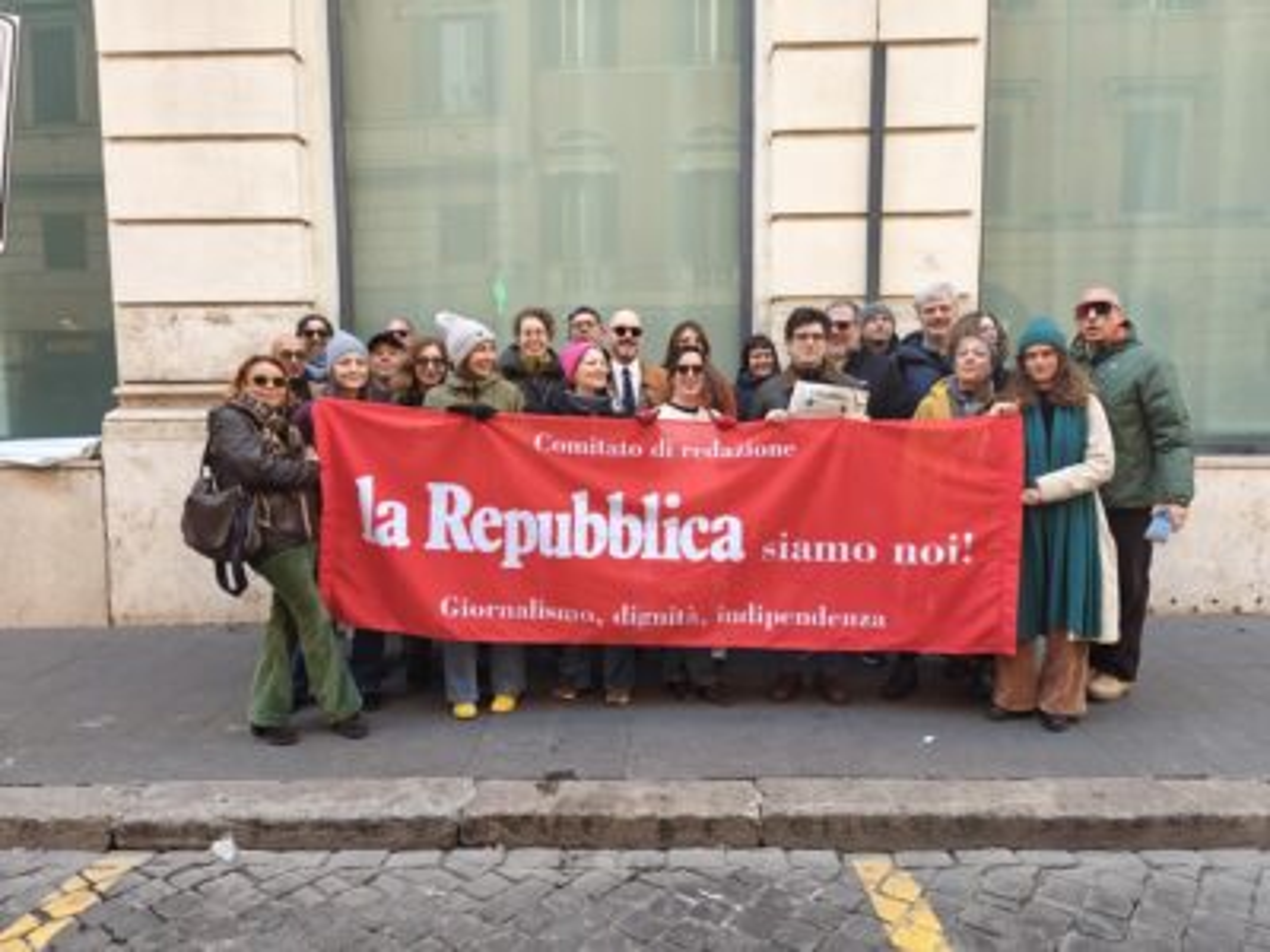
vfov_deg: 58.9
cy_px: 476
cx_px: 635
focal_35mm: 23
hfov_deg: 73.9
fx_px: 844
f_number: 1.6
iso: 100
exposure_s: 1/100
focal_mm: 6.06
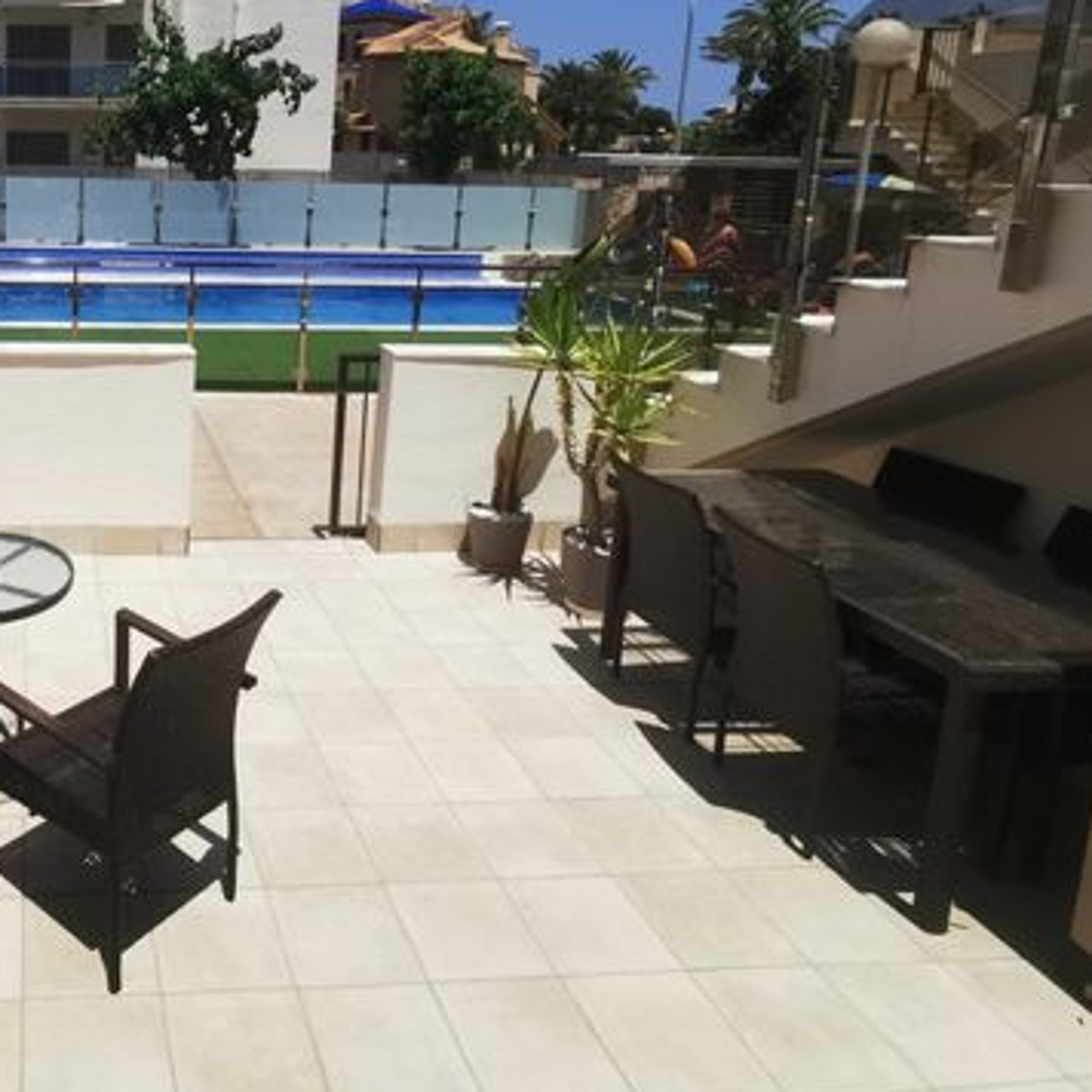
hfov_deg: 50.7
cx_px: 106
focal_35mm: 28
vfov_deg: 55.4
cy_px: 316
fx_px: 999
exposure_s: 1/1550
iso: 50
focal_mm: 2.35
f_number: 2.2
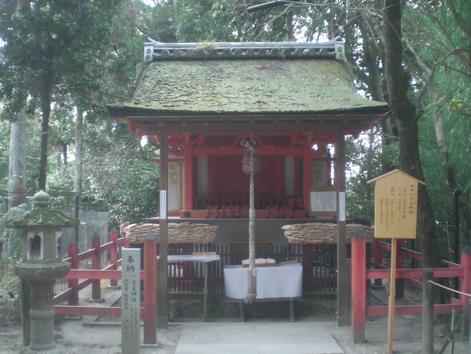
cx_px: 236
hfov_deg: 49.0
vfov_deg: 37.7
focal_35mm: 38
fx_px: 517
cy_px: 177
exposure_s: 1/80
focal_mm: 6.3
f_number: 3.1
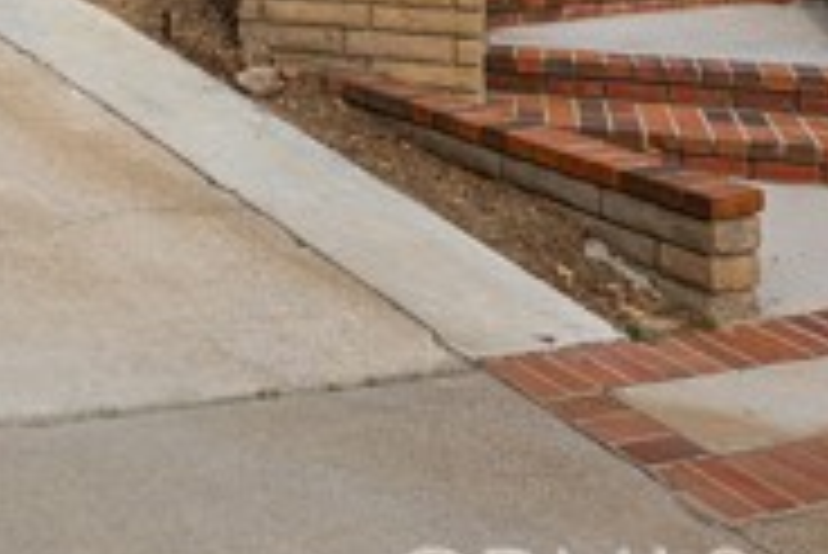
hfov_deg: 27.8
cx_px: -90
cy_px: -306
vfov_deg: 18.1
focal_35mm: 66
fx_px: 1519
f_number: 13
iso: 80
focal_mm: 19
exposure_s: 1/160
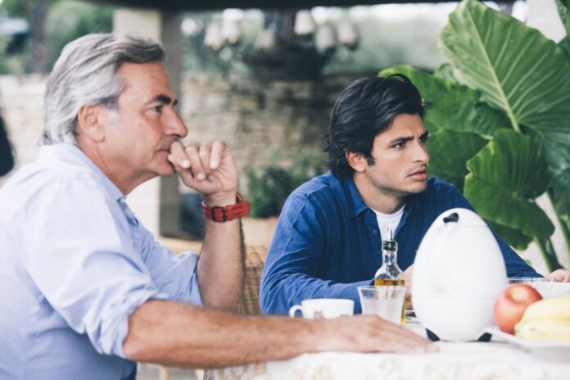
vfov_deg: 12.2
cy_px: 190
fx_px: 1773
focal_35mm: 112
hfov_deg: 18.3
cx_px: 285
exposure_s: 1/200
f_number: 4
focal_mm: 112
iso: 200
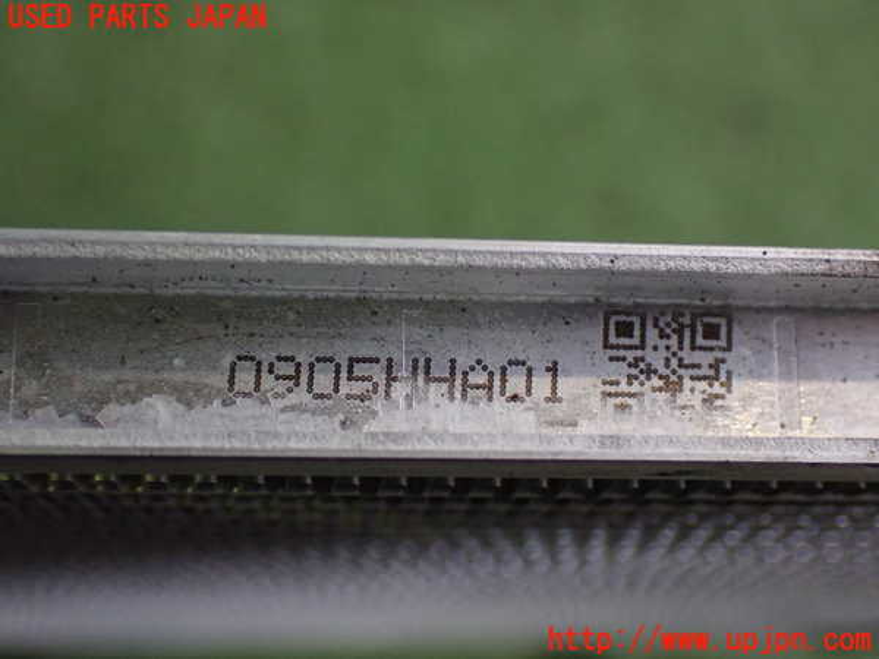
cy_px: 330
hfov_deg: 33.2
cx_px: 440
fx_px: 1473
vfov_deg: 25.2
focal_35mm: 58
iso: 800
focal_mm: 10.35
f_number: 3.5
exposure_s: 1/100
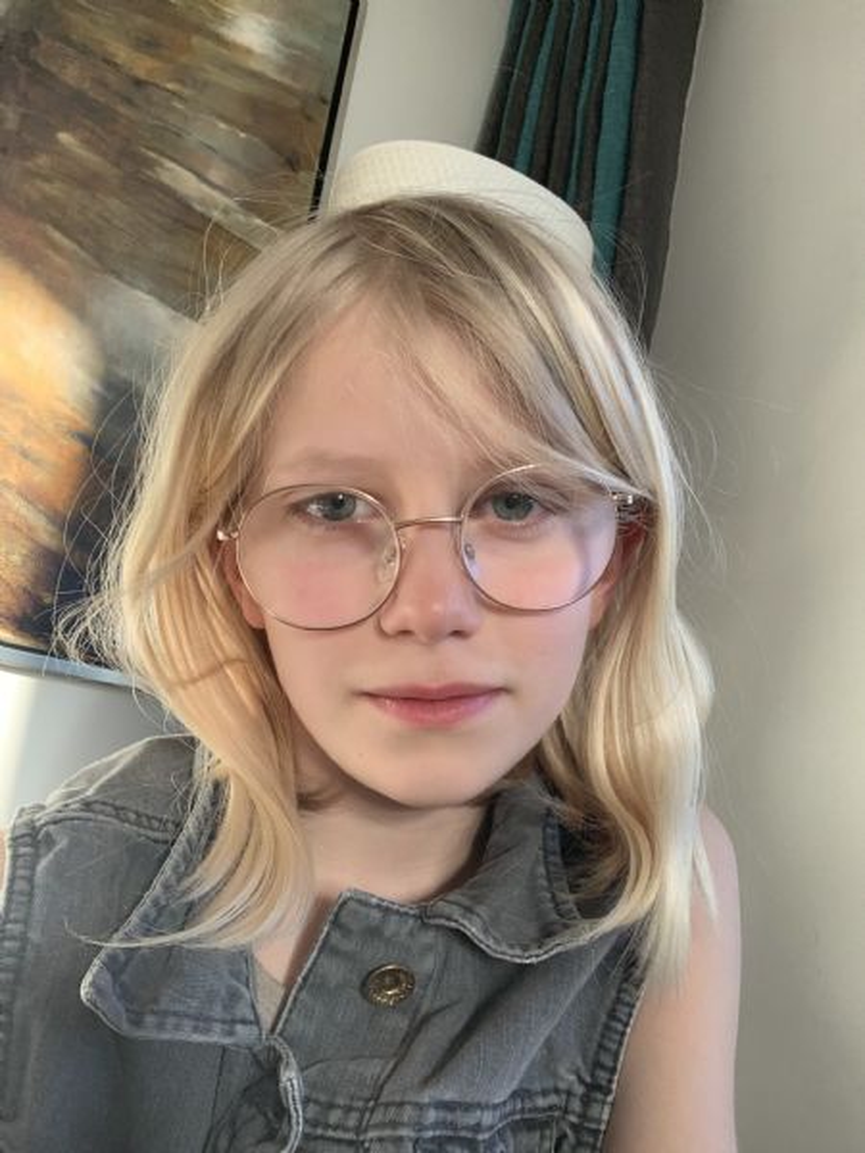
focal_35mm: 32
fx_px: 1066
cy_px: 576
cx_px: 432
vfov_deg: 56.8
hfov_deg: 44.2
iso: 64
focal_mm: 2.87
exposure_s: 1/121
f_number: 2.2
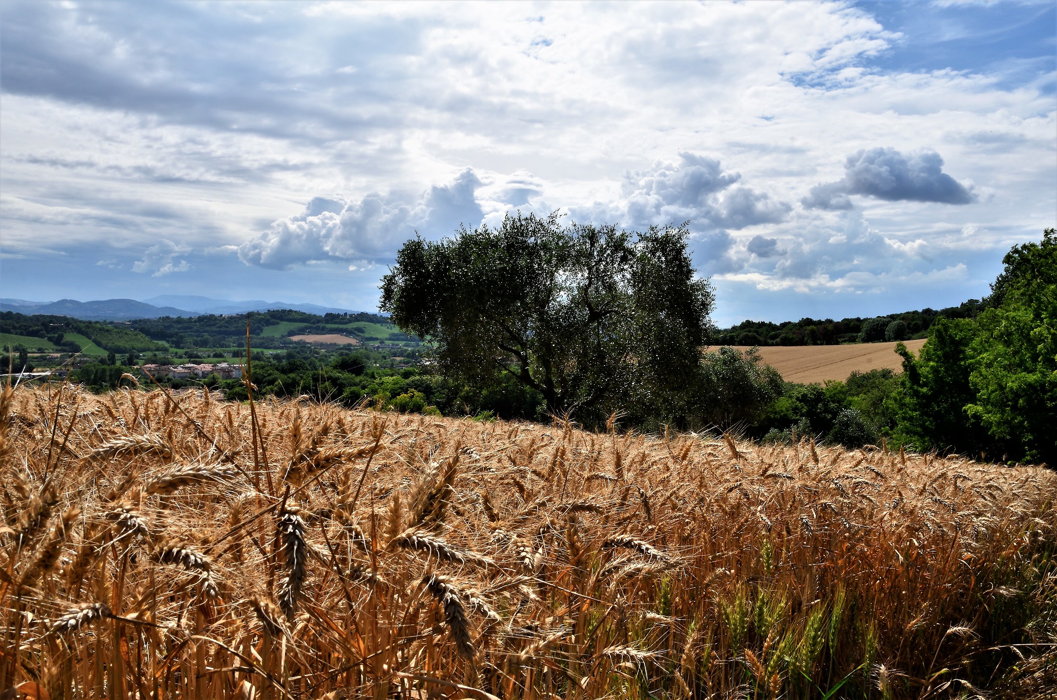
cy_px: 350
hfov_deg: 59.6
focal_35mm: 32
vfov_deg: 41.5
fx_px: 923
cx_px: 528
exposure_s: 1/100
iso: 125
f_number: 22
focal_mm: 21
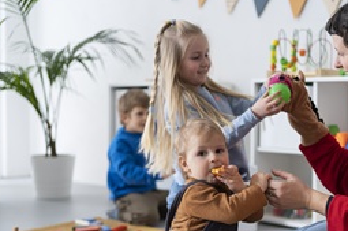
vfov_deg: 24.3
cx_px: 220
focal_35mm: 55
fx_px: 531
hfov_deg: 36.1
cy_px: 172
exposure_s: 1/250
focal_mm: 35
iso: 400
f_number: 1.8
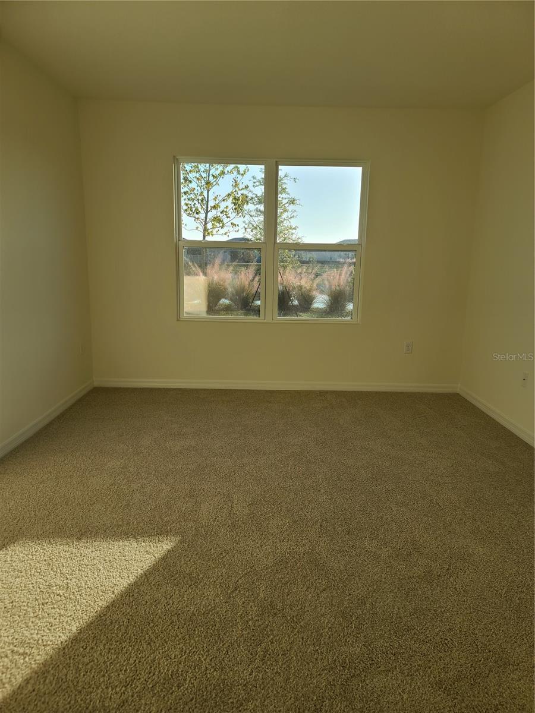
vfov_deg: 69.4
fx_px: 515
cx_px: 268
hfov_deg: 54.9
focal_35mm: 25
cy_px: 356
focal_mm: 7
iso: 16
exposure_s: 1/384
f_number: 1.8
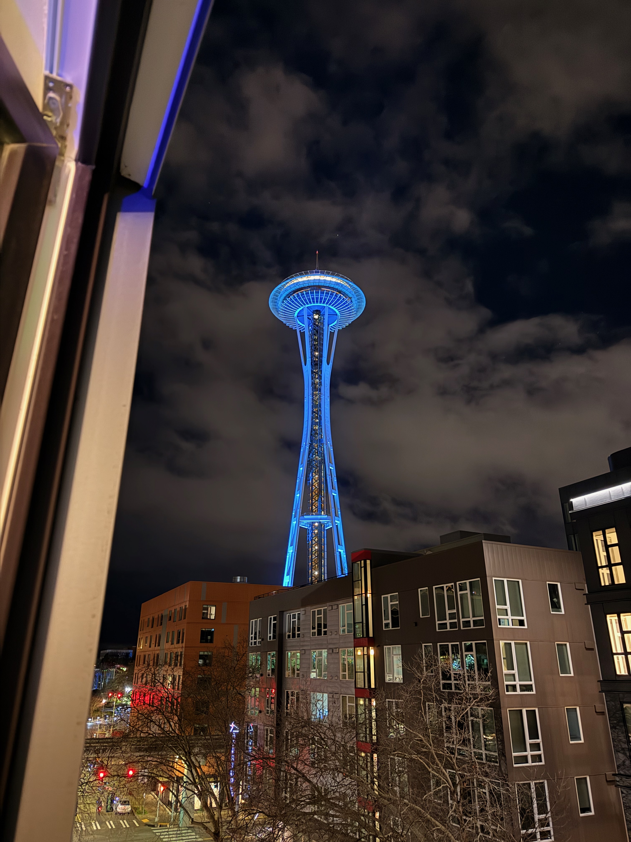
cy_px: 421
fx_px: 583
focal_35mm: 24
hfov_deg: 56.8
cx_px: 316
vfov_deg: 71.6
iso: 2000
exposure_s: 1/9
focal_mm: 6.76
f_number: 1.78
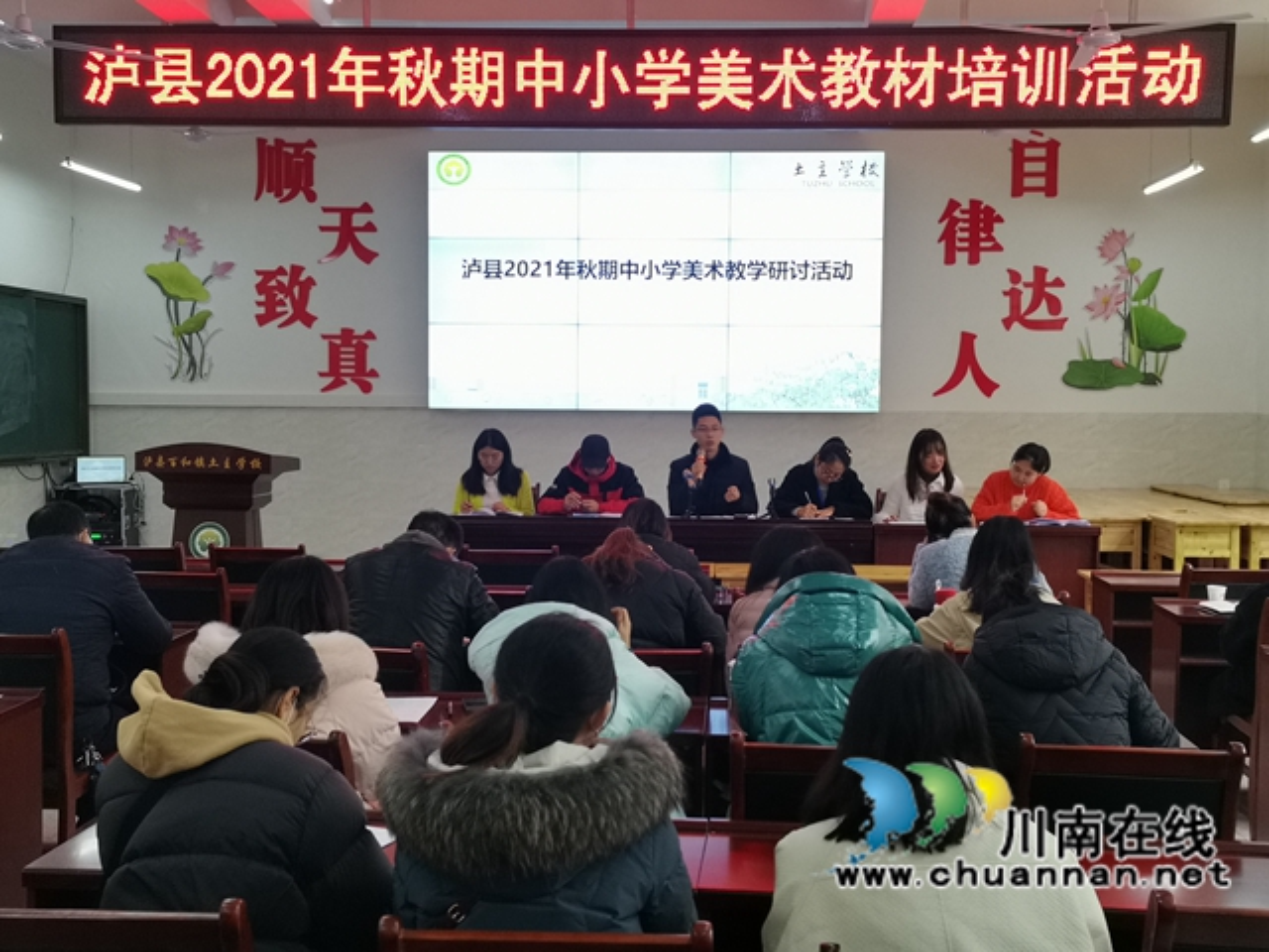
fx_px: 1503
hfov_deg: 45.8
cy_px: 476
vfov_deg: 35.1
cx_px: 634
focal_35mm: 41
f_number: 1.8
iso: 160
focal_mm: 4.75
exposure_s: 1/100
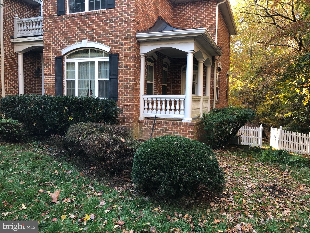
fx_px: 251
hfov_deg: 63.4
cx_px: 155
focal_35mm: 28
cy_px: 116
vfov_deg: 49.7
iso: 20
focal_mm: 4
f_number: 1.8
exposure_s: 1/40
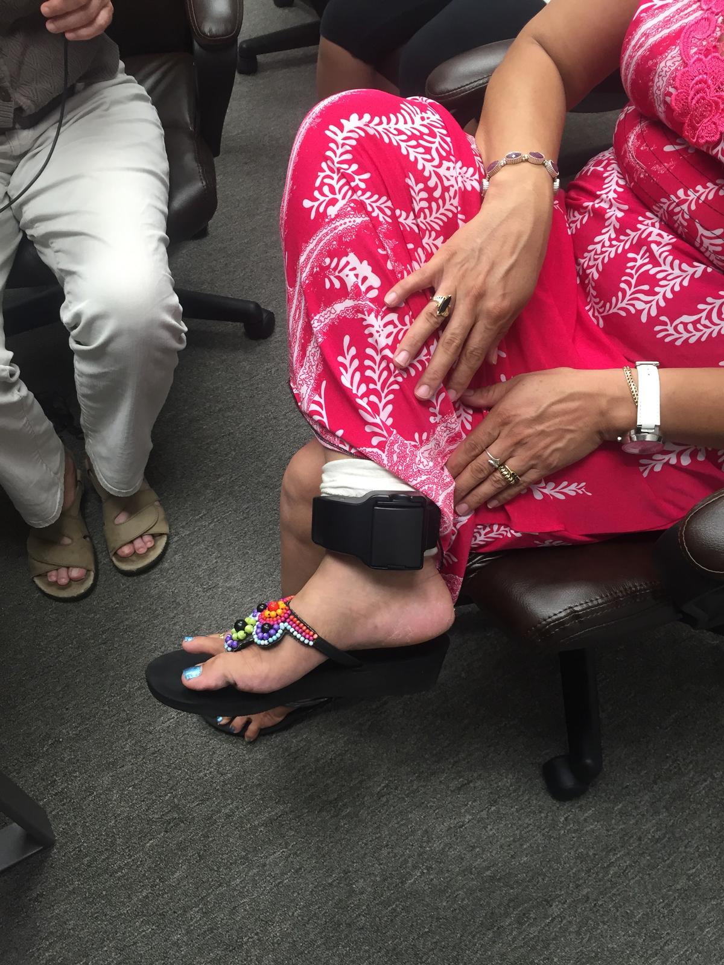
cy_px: 482
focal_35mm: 29
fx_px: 809
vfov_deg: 61.7
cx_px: 362
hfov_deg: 48.2
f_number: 2.2
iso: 80
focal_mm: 4.15
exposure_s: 1/30
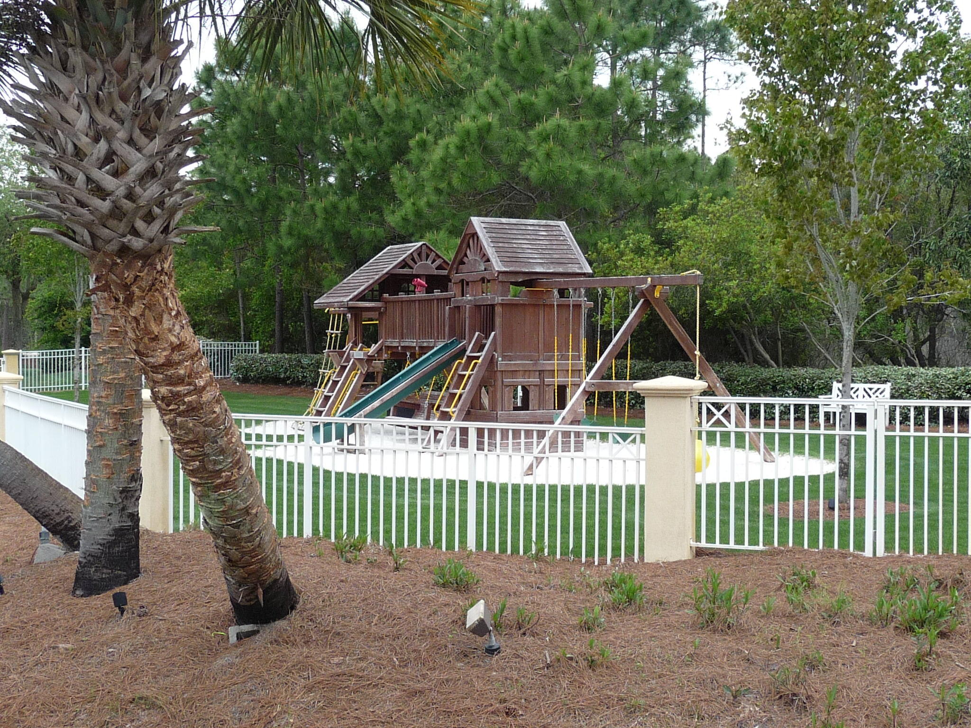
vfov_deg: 29.1
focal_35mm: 50
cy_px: 364
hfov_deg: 38.2
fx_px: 1403
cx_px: 486
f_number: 3.4
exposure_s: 1/400
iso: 100
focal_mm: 5
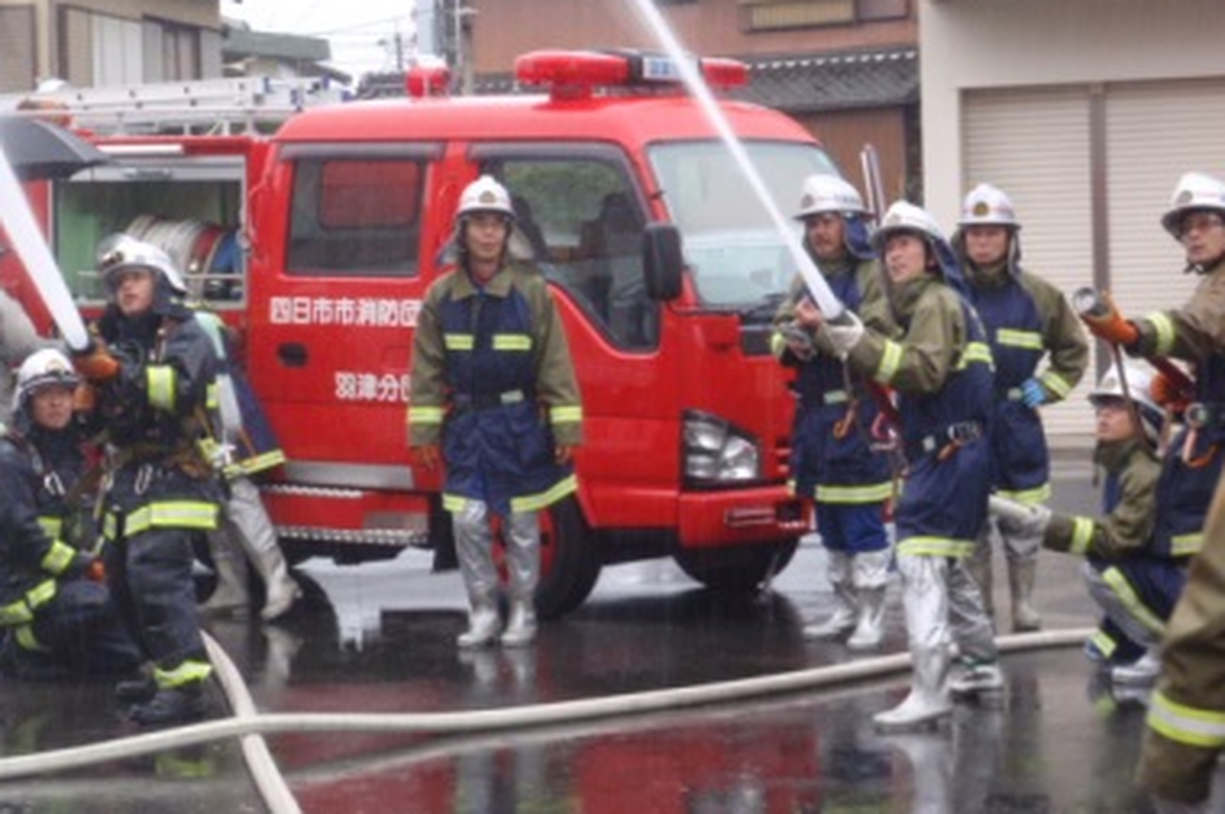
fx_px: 3808
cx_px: 569
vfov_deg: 12.2
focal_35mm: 112
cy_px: 394
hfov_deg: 18.3
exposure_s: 1/50
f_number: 4.7
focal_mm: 16.25
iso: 200
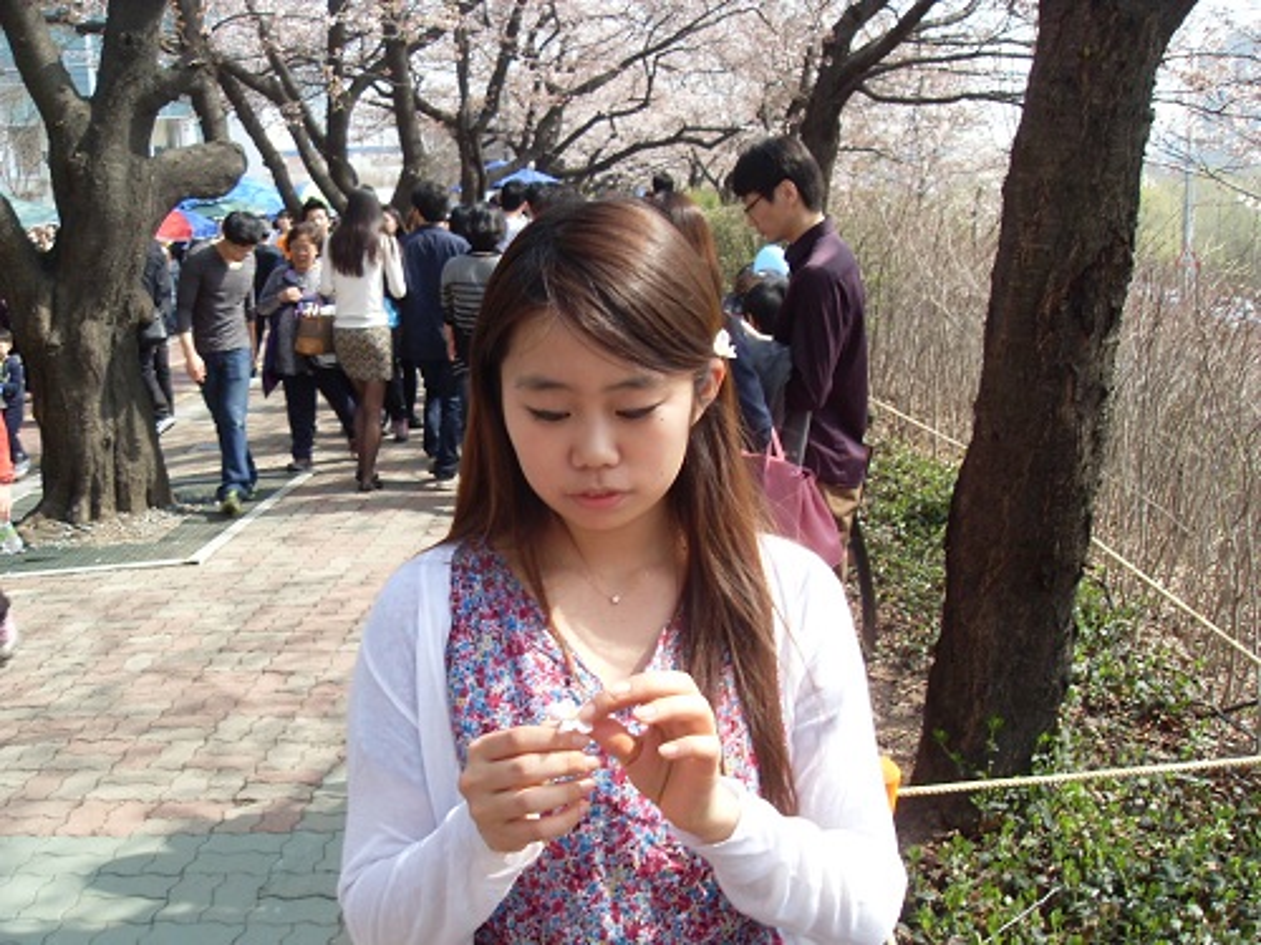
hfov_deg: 50.1
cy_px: 472
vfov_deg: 38.7
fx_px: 1348
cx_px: 630
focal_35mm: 37
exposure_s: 1/90
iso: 100
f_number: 7
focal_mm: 6.3
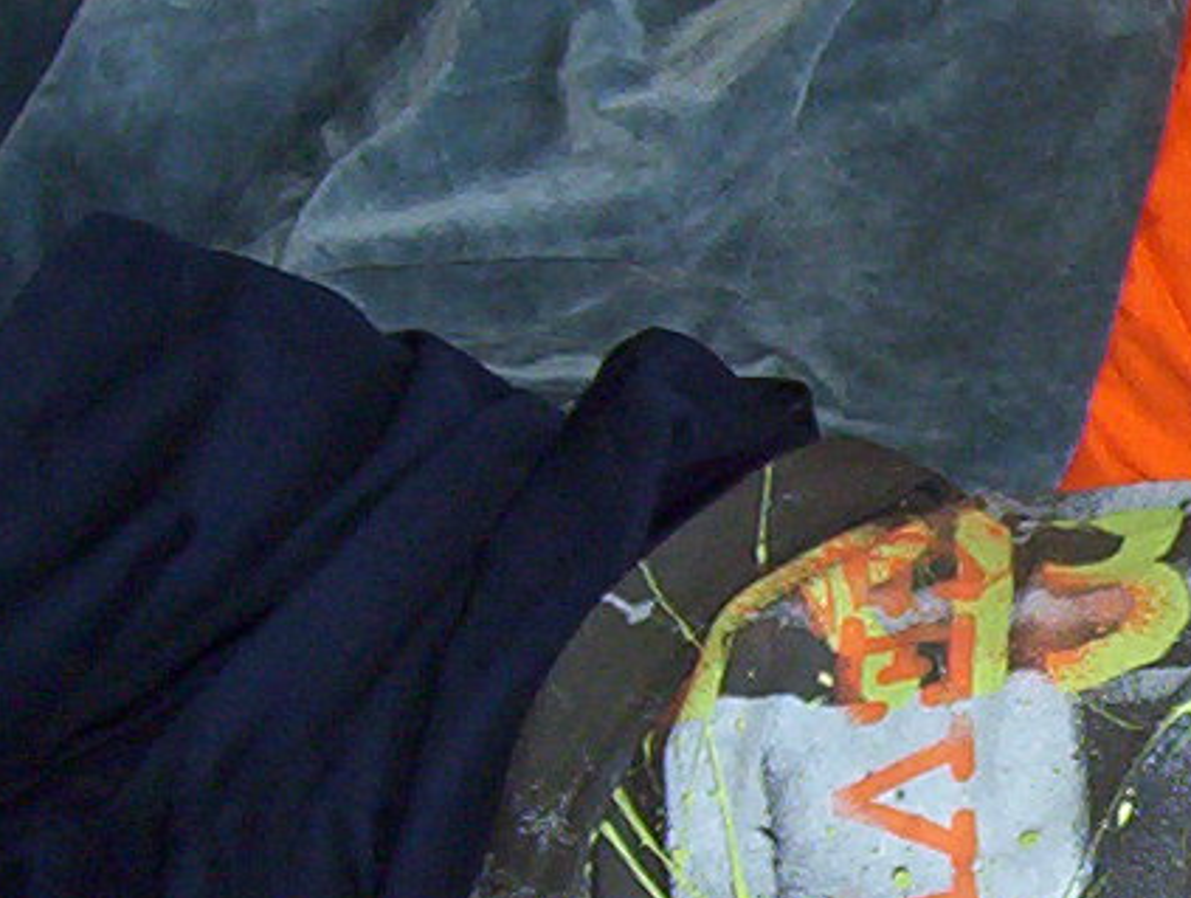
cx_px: 1977
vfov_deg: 8.9
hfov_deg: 11.2
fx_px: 5723
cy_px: 783
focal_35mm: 166
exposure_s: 1/60
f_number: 2.73
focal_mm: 5.77
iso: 140
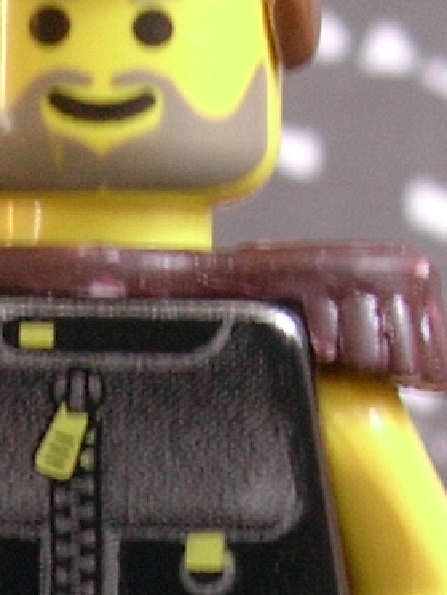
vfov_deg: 10.2
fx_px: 3321
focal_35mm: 193
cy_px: 577
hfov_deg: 7.7
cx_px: 10
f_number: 2.9
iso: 70
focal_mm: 6.7
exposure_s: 1/5.1
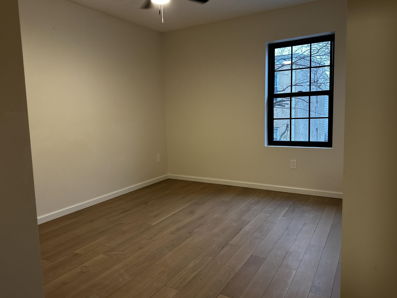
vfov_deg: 54.9
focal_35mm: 25
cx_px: 193
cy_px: 144
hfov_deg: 69.4
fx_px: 287
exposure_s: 1/60
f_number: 1.78
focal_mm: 6.86
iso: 250
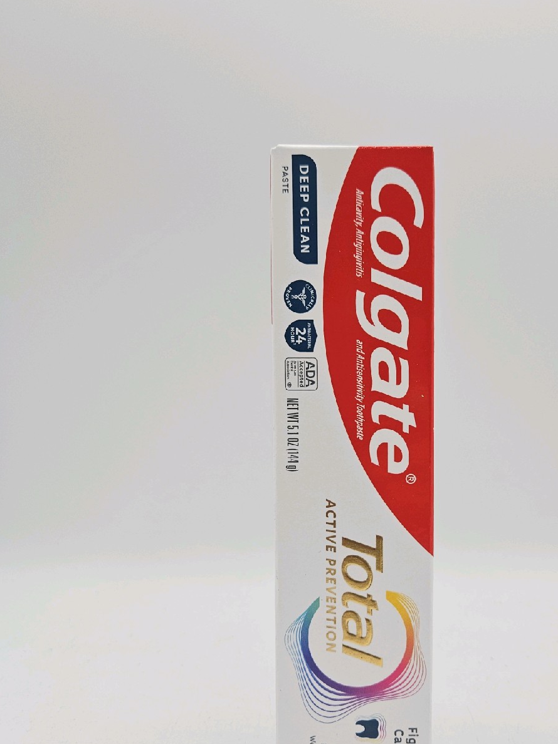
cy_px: 419
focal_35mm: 31
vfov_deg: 58.2
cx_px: 375
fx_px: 666
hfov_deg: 44.7
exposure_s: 1/417
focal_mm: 5.4
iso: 25
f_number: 1.8
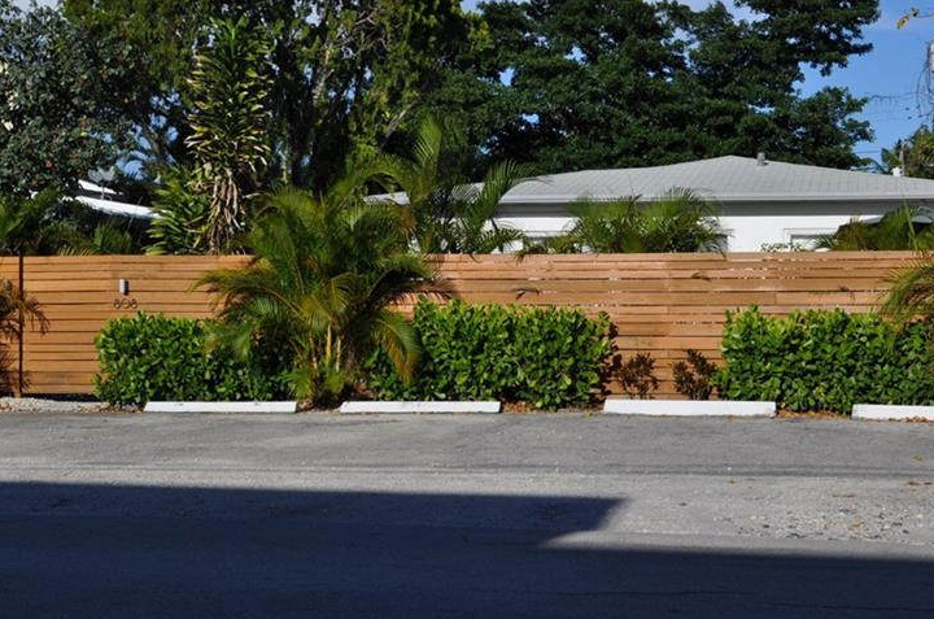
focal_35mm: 64
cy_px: 242
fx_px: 1657
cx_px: 515
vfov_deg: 21.1
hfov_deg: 31.5
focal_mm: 30
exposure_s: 1/500
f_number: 11
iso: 200
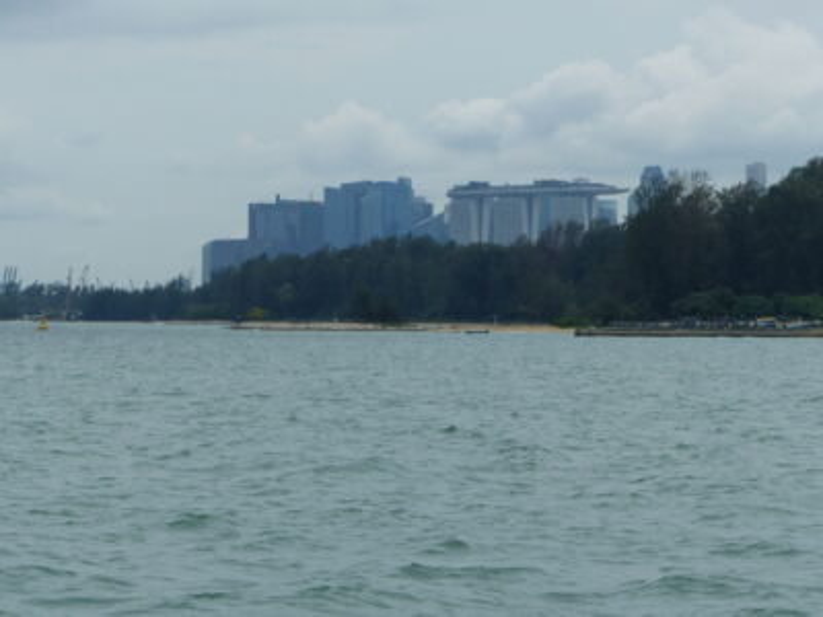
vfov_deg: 10.3
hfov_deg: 13.7
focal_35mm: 144
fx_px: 3424
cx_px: 412
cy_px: 308
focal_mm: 23.5
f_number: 4
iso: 100
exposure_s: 1/1600
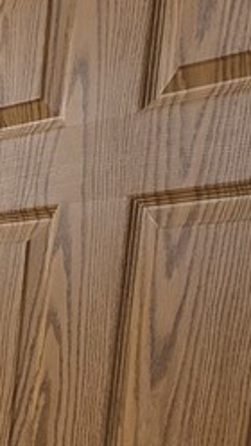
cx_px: -428
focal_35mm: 82
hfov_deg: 11.2
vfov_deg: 23.4
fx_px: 971
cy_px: 553
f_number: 1.9
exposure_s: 1/60
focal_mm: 2.2
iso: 160
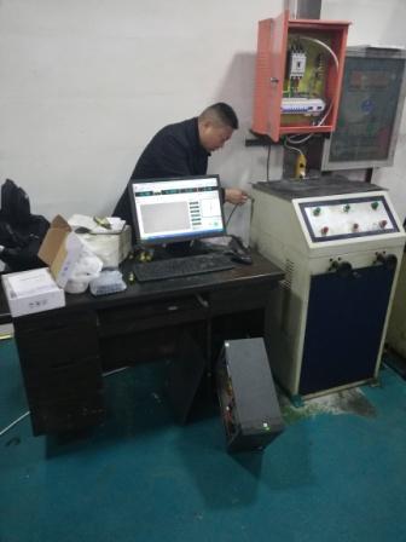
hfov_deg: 53.1
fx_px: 407
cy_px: 271
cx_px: 203
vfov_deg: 67.3
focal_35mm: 26
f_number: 2.2
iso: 640
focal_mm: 3.83
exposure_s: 1/20
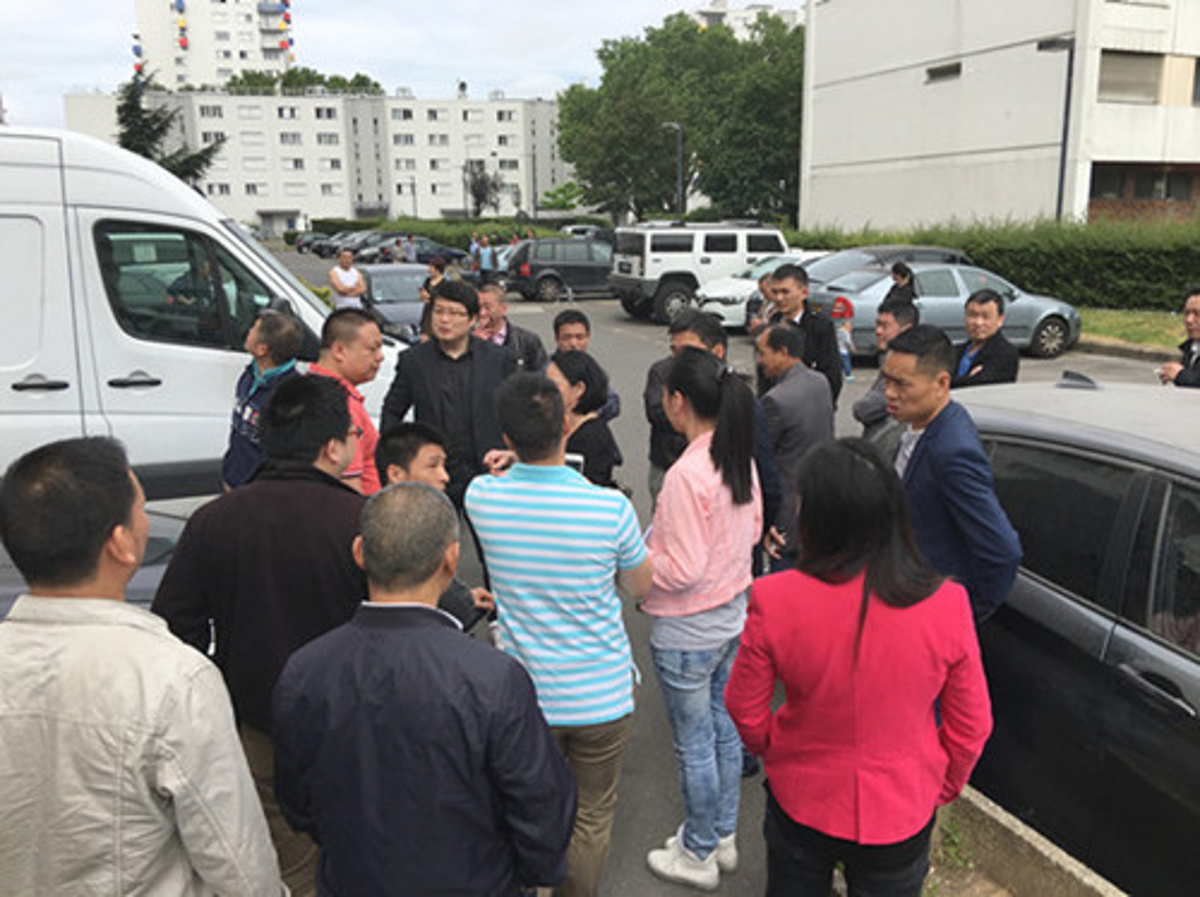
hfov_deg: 61.7
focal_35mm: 29
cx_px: 600
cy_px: 448
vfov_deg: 48.2
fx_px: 1004
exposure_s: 1/874
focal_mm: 4.15
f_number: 2.2
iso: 25
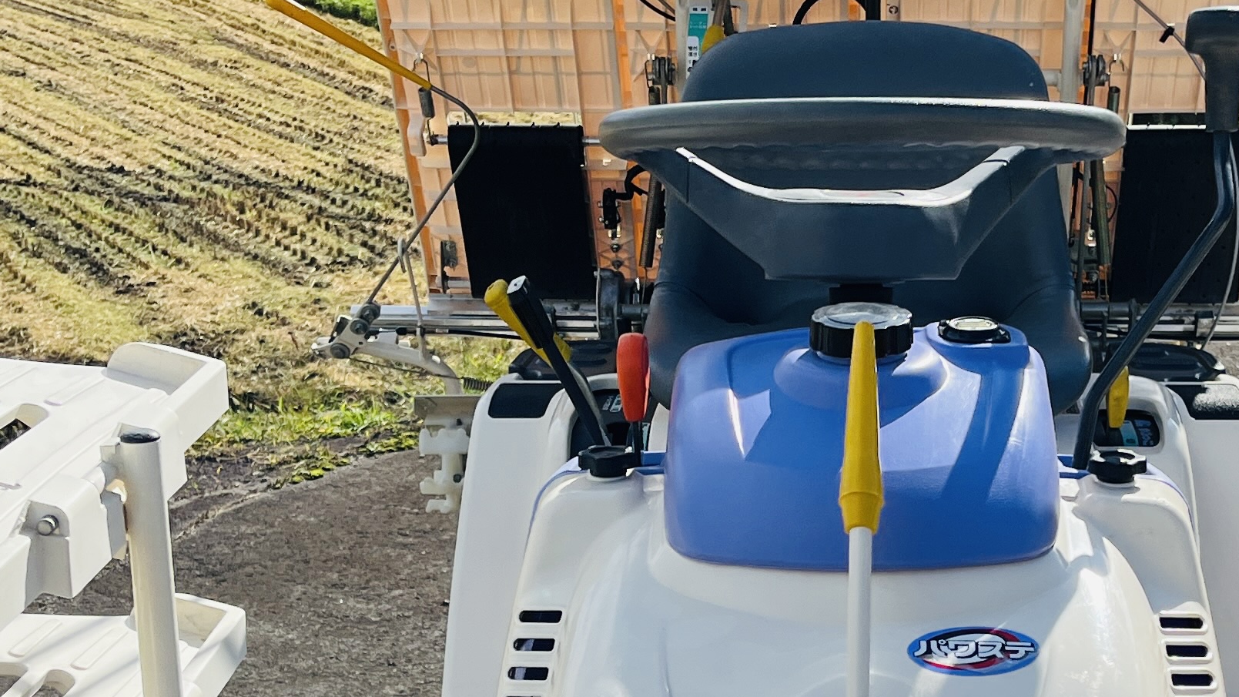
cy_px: 596
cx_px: 825
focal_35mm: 71
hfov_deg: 29.5
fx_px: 2333
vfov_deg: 16.8
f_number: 1.6
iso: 50
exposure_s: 1/3876
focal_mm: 5.1
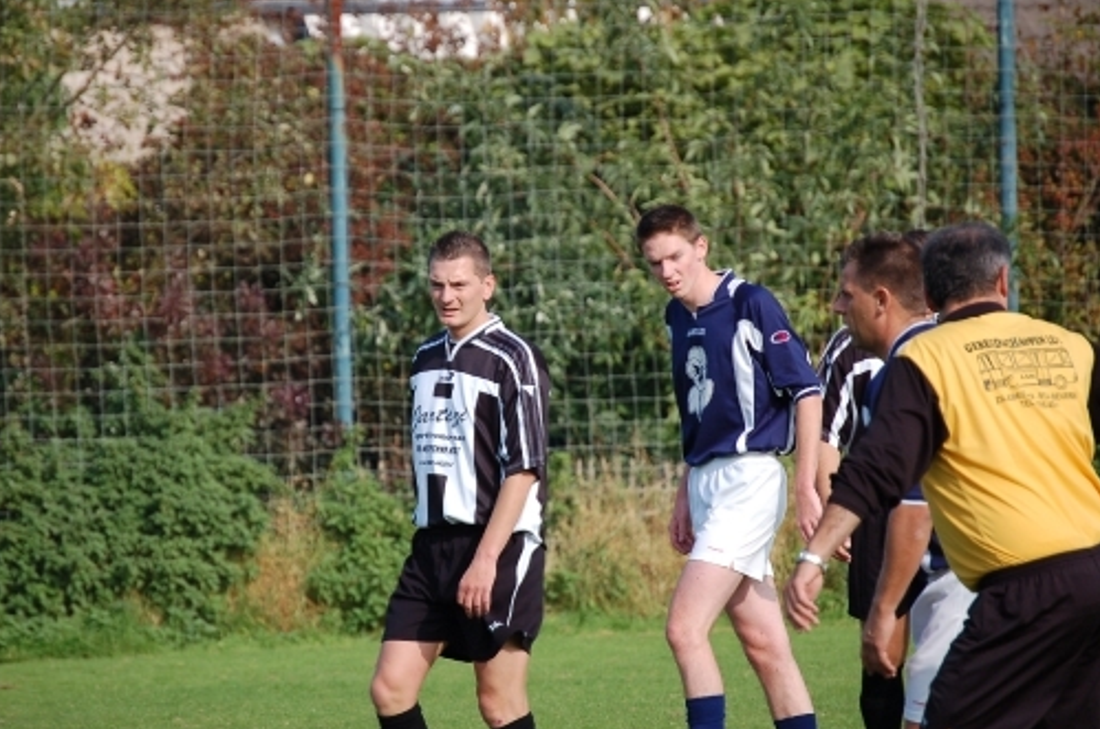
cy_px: 392
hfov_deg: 5.7
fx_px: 11013
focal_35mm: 361
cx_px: 496
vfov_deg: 3.8
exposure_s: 1/1000
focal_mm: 200
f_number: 5.6
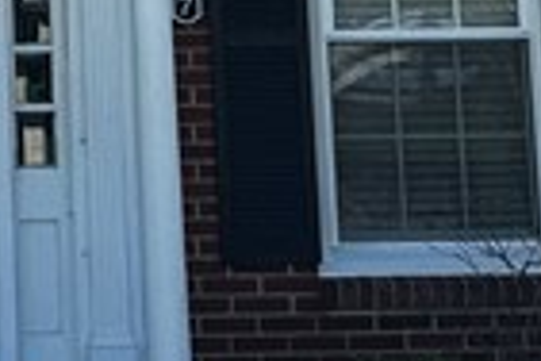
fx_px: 2720
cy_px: -388
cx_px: -134
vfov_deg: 7.3
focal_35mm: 181
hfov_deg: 11.1
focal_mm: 6.86
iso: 80
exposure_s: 1/2155
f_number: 1.78
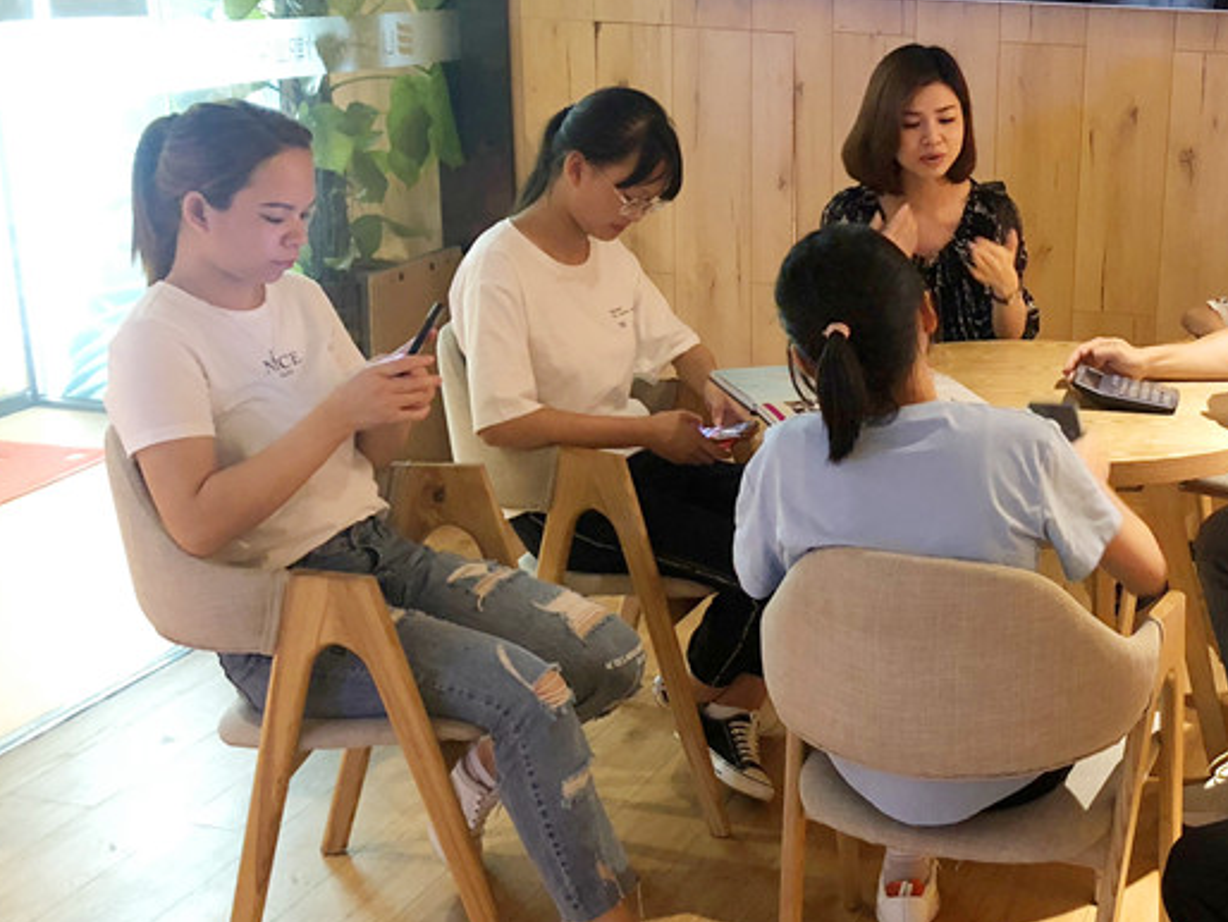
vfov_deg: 29.7
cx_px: 1020
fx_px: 1739
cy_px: 481
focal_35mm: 49
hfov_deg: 37.2
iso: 80
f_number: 1.8
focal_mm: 3.99
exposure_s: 1/6
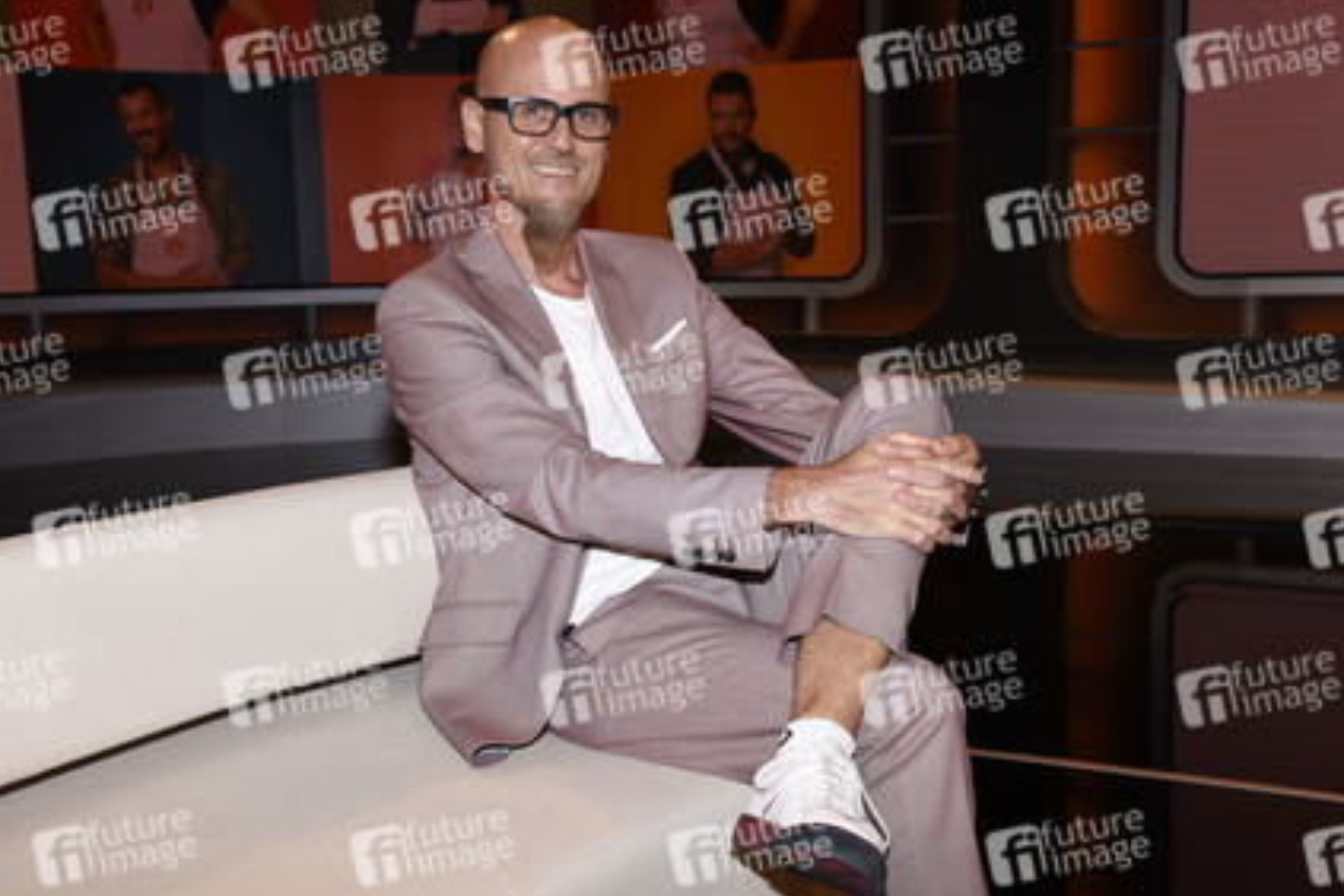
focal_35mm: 49
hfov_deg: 40.3
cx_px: 666
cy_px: 451
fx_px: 1829
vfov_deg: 27.5
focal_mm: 46
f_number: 6.3
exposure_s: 1/160
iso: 320
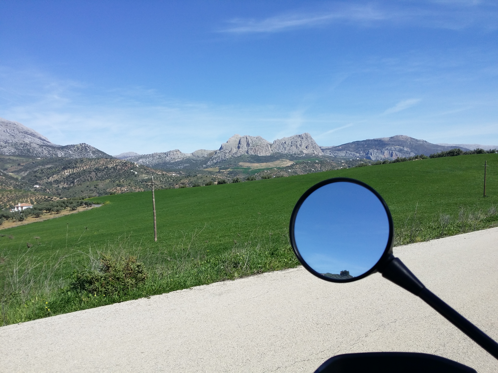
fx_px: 446
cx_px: 249
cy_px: 186
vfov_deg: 45.4
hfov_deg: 58.4
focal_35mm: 31
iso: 50
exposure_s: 1/1292
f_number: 2.2
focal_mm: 4.13
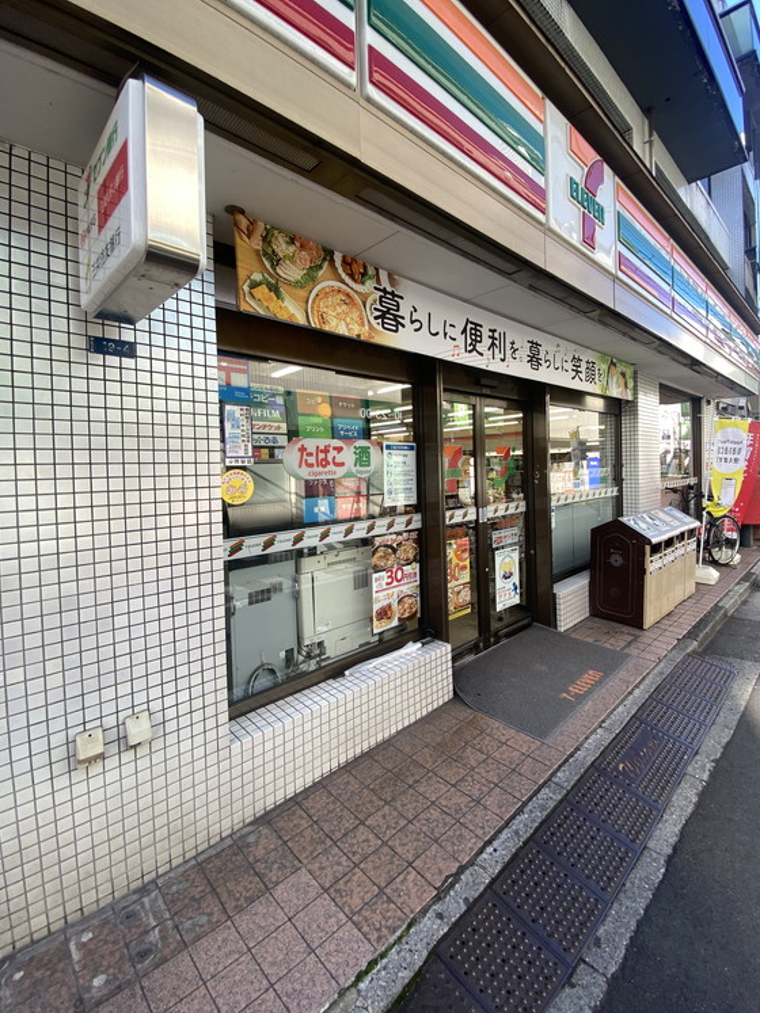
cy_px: 476
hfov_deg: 81.6
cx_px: 404
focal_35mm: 15
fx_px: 439
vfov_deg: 98.1
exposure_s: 1/122
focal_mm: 1.54
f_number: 2.4
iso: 25
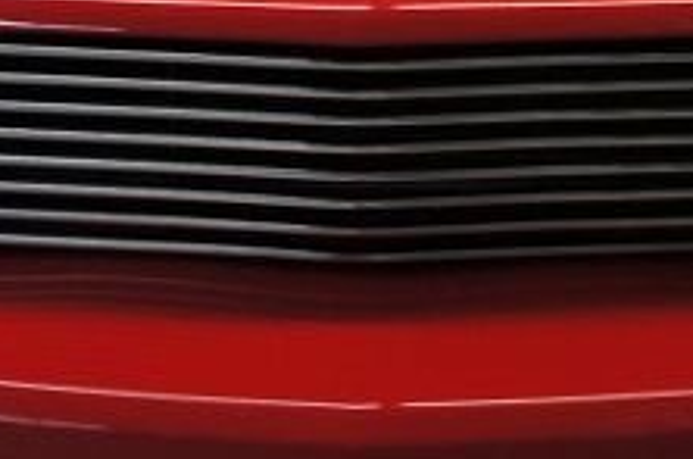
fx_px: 3329
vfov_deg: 7.8
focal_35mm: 173
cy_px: -142
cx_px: 315
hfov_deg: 11.9
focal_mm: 25
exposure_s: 1/40
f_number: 4
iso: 320
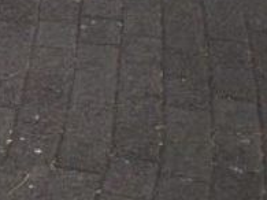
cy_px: -84
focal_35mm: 221
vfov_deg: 6.6
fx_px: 1704
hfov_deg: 7.9
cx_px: -498
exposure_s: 1/300
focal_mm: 6
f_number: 4.5
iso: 100
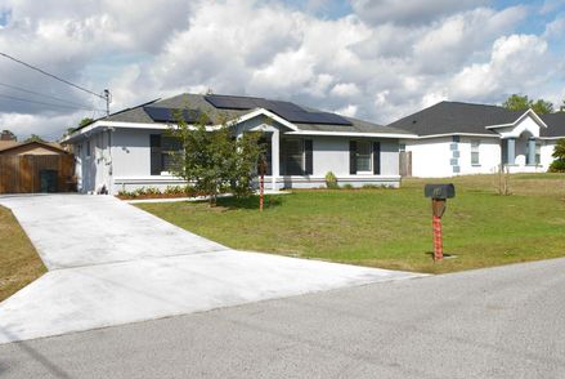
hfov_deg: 57.1
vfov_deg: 40.1
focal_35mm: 33
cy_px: 184
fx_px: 519
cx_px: 270
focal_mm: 29
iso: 200
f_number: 5.6
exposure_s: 1/640
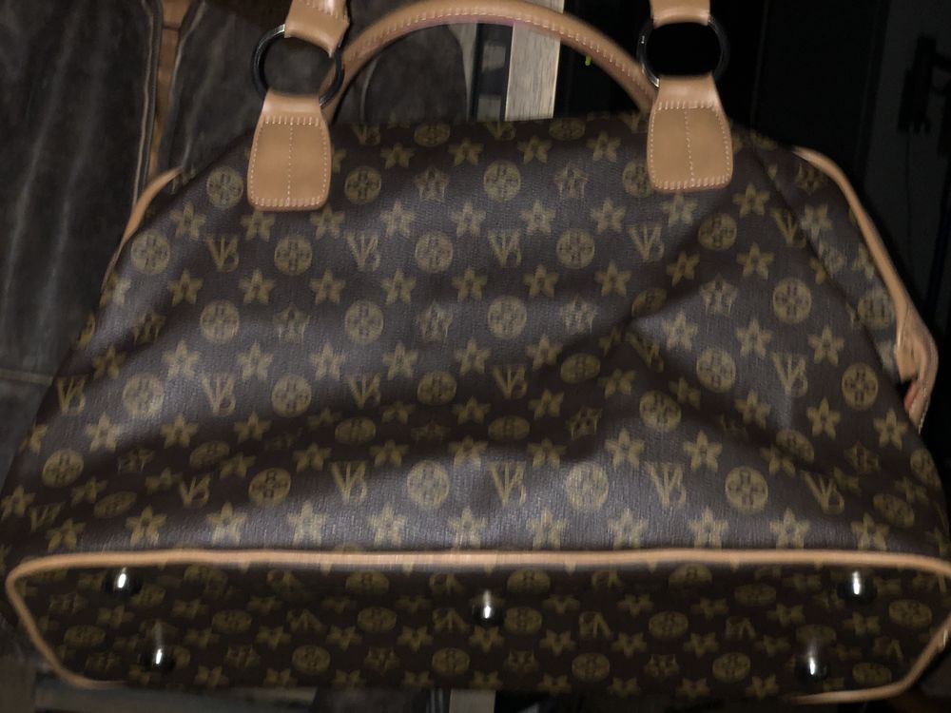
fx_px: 1429
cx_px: 476
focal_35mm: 52
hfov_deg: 36.8
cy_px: 356
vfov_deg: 28.0
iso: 125
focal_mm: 6
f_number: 2.4
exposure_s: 1/30
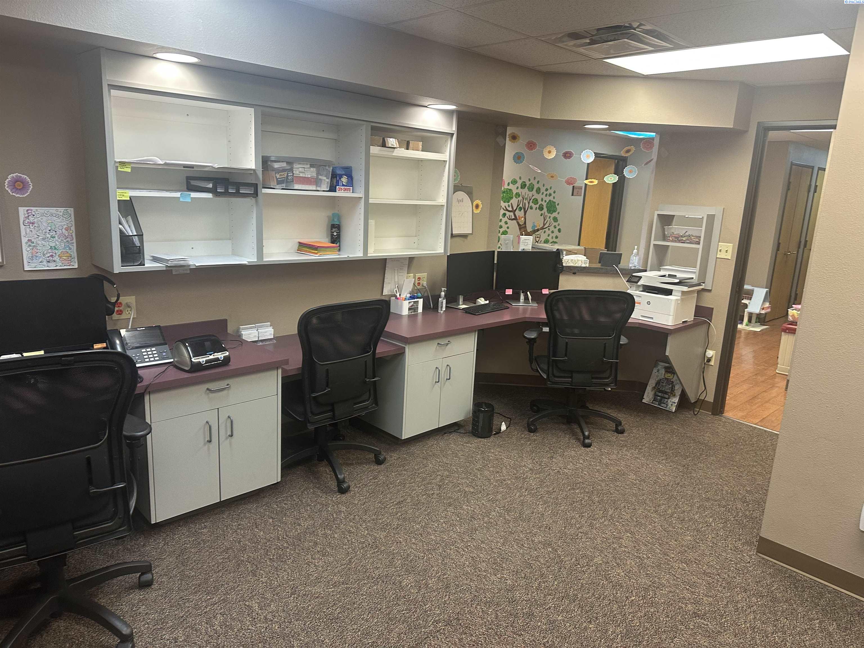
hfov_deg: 71.6
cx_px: 432
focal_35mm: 24
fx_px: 599
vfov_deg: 56.8
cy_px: 324
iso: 200
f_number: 1.78
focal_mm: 6.86
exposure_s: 1/60
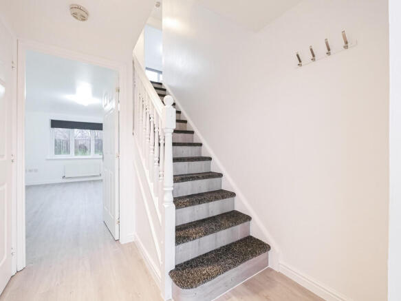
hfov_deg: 102.1
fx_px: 162
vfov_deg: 85.7
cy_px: 150
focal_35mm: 14
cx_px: 200
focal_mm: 7
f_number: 4
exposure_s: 1/60
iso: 3200
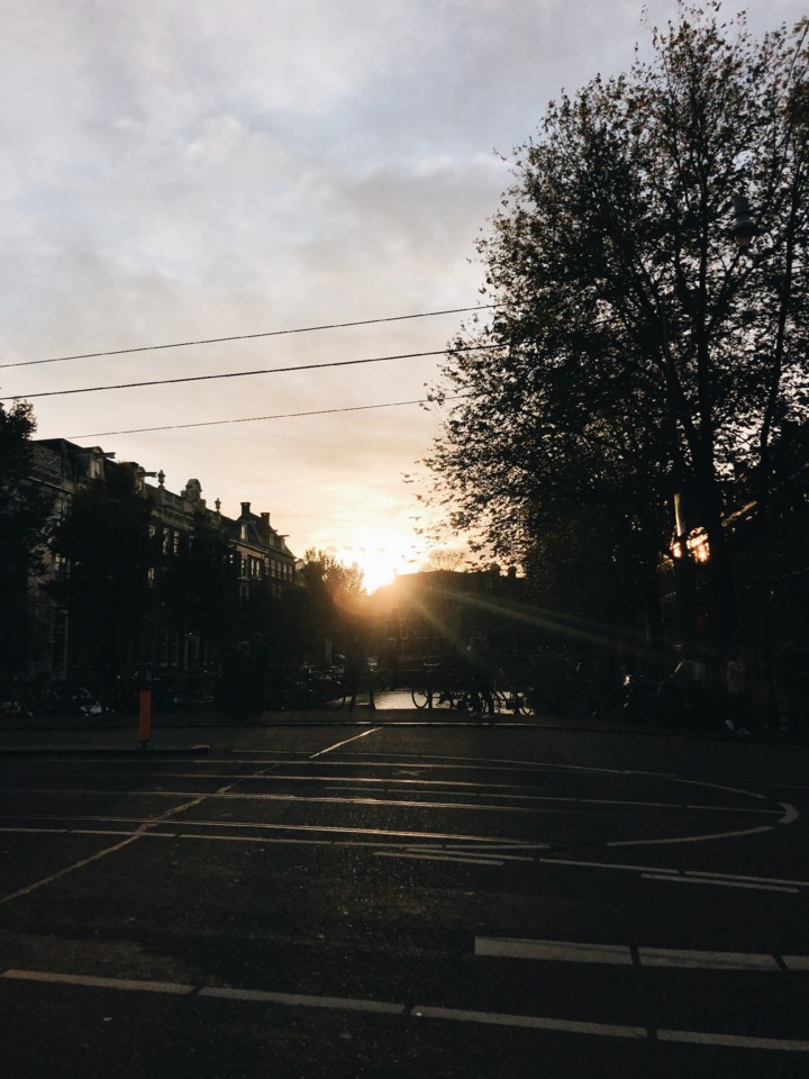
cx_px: 404
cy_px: 540
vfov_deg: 63.4
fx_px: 873
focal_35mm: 28
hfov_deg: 49.7
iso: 25
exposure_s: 1/4808
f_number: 1.8
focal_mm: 3.99
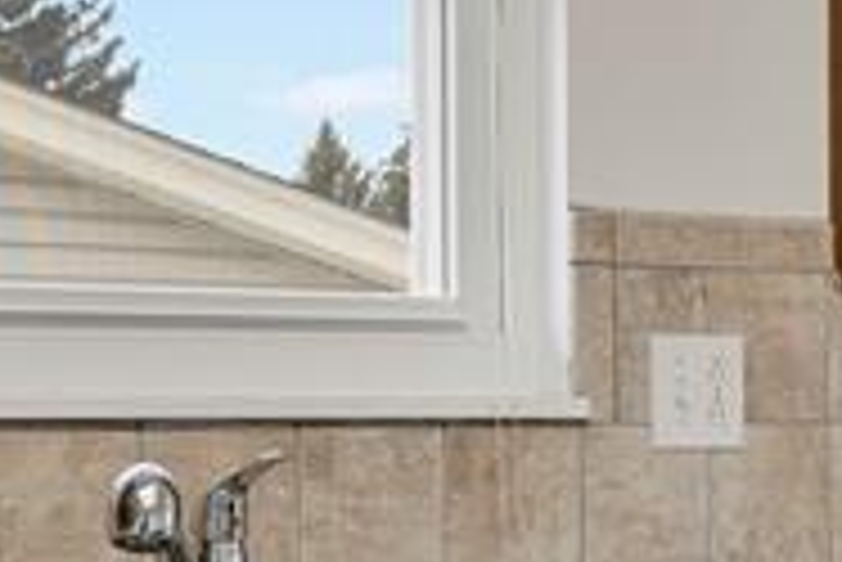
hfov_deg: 21.7
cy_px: 445
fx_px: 2177
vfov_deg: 14.7
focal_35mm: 93
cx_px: 207
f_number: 8
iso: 720
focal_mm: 17
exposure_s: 1/20
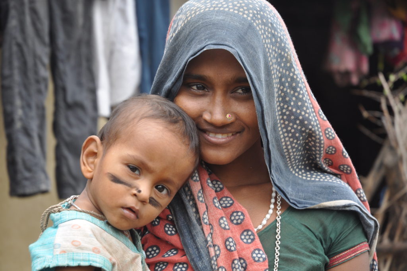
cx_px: 204
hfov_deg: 19.5
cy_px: 136
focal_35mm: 105
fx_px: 1186
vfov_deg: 13.0
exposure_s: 1/500
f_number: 5.6
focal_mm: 70
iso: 400
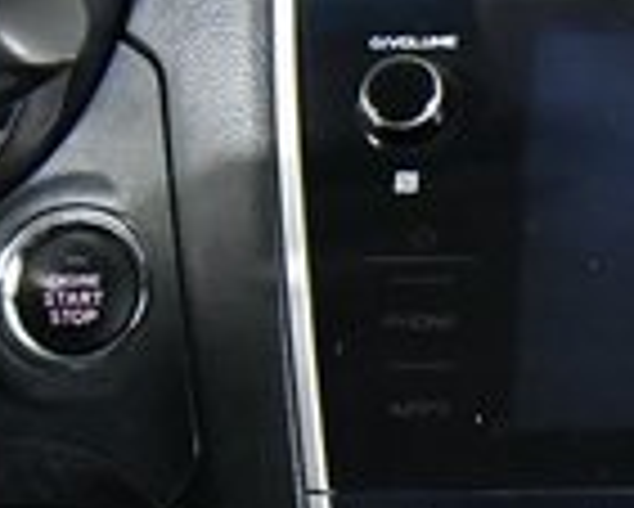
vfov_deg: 12.1
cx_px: 940
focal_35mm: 128
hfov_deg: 14.1
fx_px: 2403
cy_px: 344
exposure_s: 1/250
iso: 12800
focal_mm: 20
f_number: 5.6
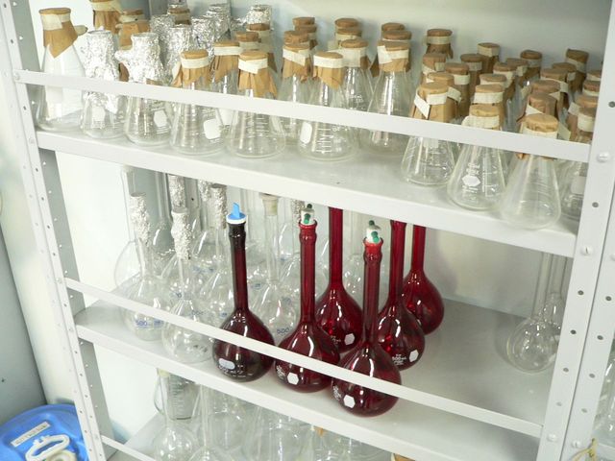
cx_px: 308
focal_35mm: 36
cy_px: 230
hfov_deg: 51.4
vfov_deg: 39.7
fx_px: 640
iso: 200
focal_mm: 6
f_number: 2.8
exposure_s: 1/4
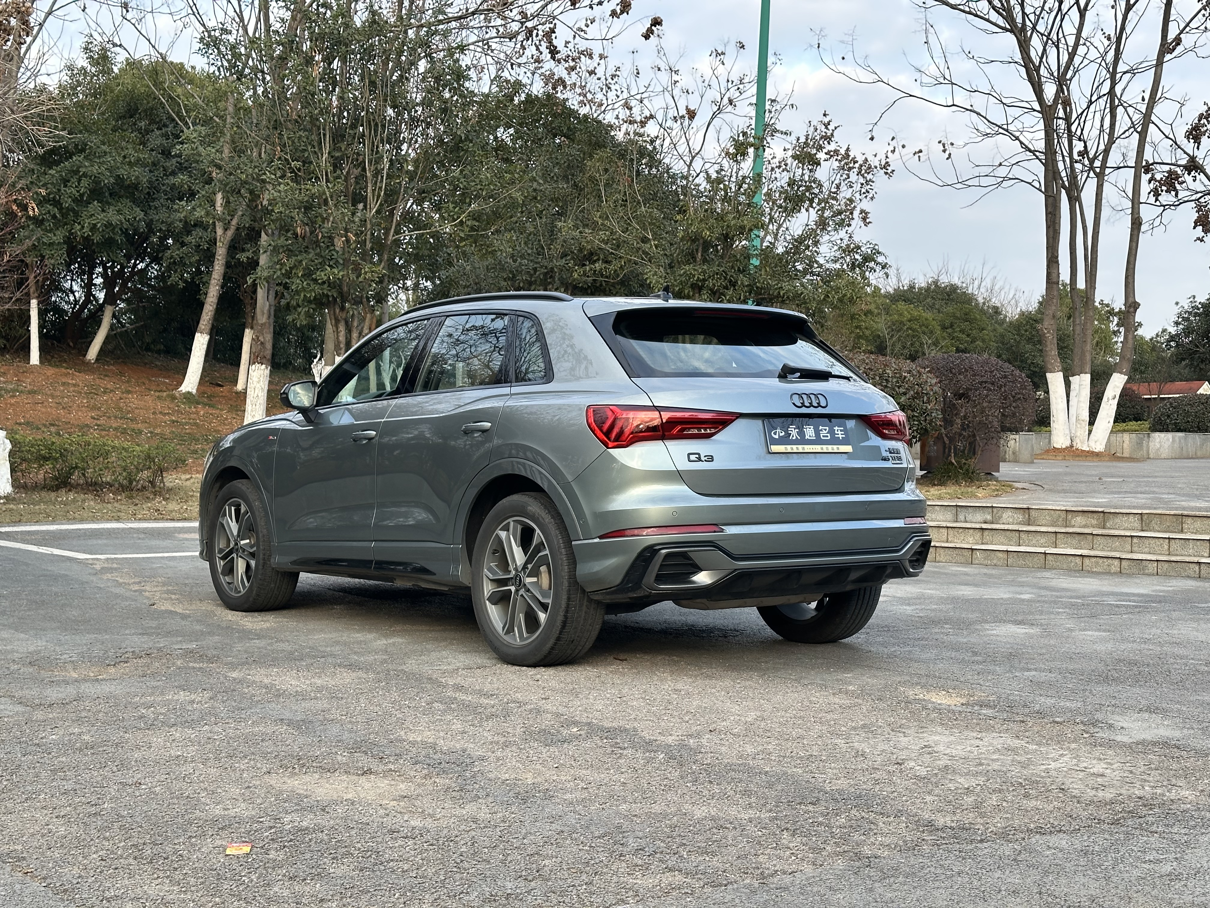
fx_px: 1678
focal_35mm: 48
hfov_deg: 39.7
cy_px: 454
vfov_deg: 30.3
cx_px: 605
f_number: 1.78
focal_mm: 6.86
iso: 64
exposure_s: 1/271
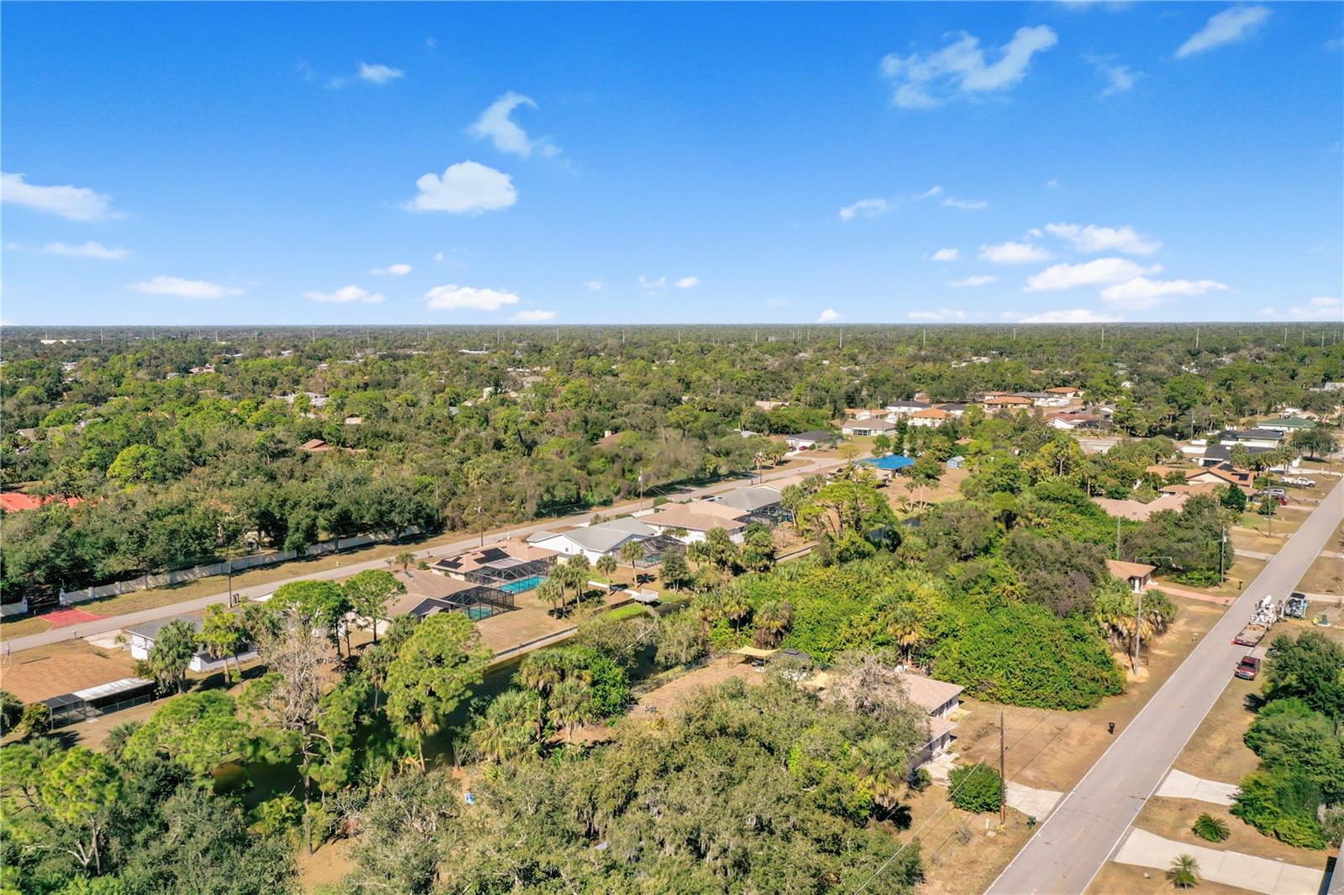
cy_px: 448
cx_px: 672
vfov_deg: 46.4
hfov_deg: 65.5
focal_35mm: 28
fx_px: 1045
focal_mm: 10.26
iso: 200
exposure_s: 1/120
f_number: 8
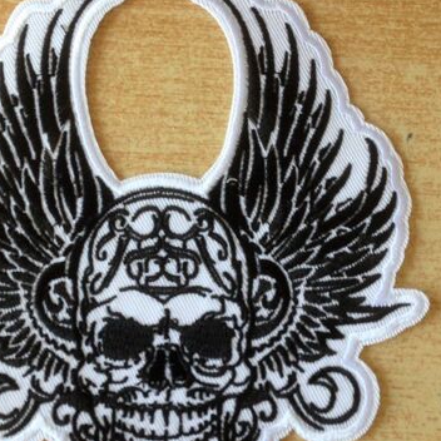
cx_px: 164
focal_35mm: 53
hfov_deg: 32.0
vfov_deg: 32.2
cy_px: 218
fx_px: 764
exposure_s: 1/20
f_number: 2.4
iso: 50
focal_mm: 4.12
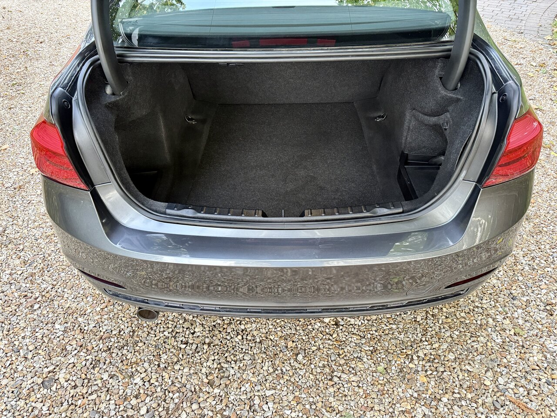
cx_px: 278
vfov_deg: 56.8
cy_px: 209
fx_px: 386
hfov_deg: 71.6
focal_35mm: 24
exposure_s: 1/60
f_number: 1.78
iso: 320
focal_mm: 6.76
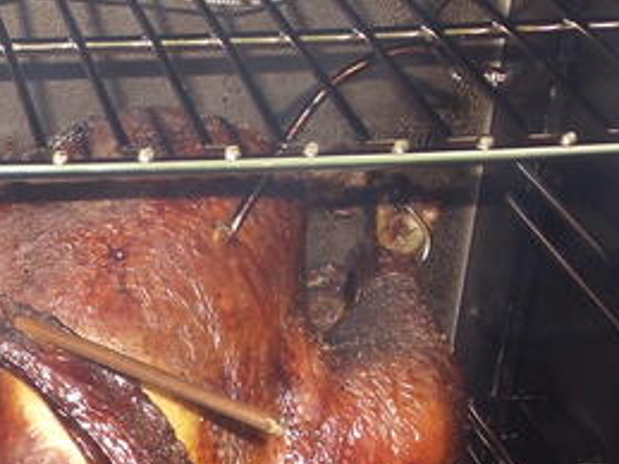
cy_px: 539
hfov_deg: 12.6
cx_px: -98
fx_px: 2735
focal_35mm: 153
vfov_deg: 9.6
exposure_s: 1/30
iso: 100
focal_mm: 6
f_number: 3.5
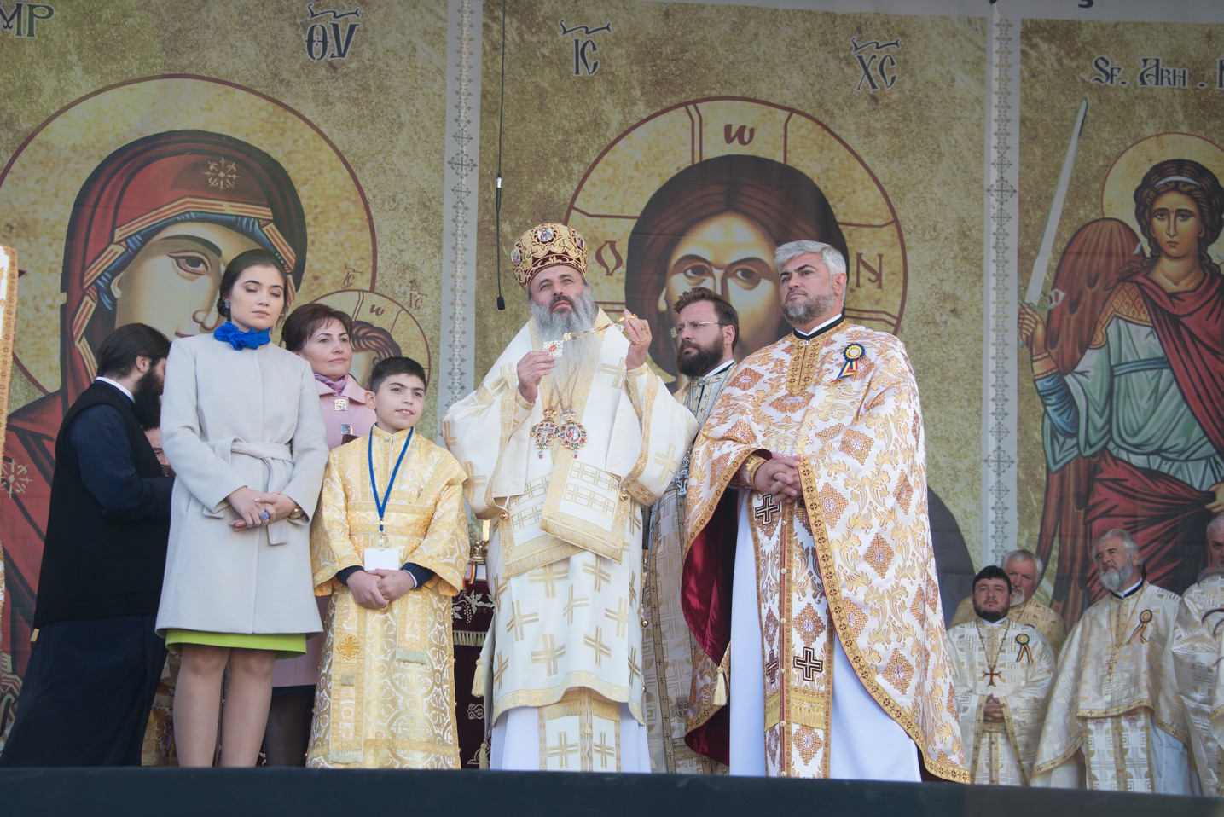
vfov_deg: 20.0
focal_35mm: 68
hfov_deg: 29.6
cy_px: 408
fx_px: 2313
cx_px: 612
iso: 400
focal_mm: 68
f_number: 6.3
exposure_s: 1/160
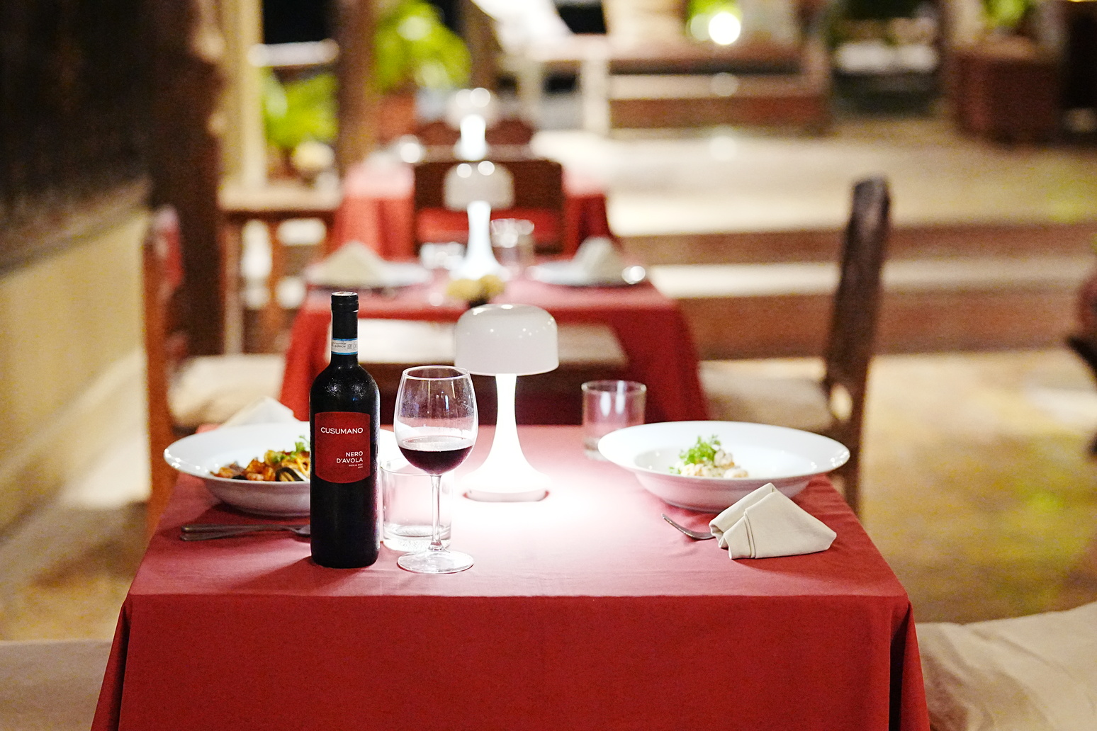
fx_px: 2285
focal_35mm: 75
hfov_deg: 27.0
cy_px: 366
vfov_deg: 18.2
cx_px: 548
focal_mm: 50
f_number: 1.4
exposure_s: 1/250
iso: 8000
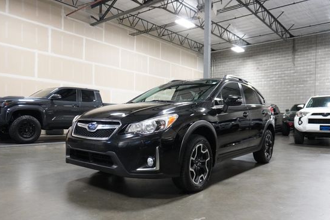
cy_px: 128
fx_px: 257
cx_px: 156
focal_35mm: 28
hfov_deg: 65.4
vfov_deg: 46.2
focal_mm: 16
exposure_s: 1/160
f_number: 3.5
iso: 4000
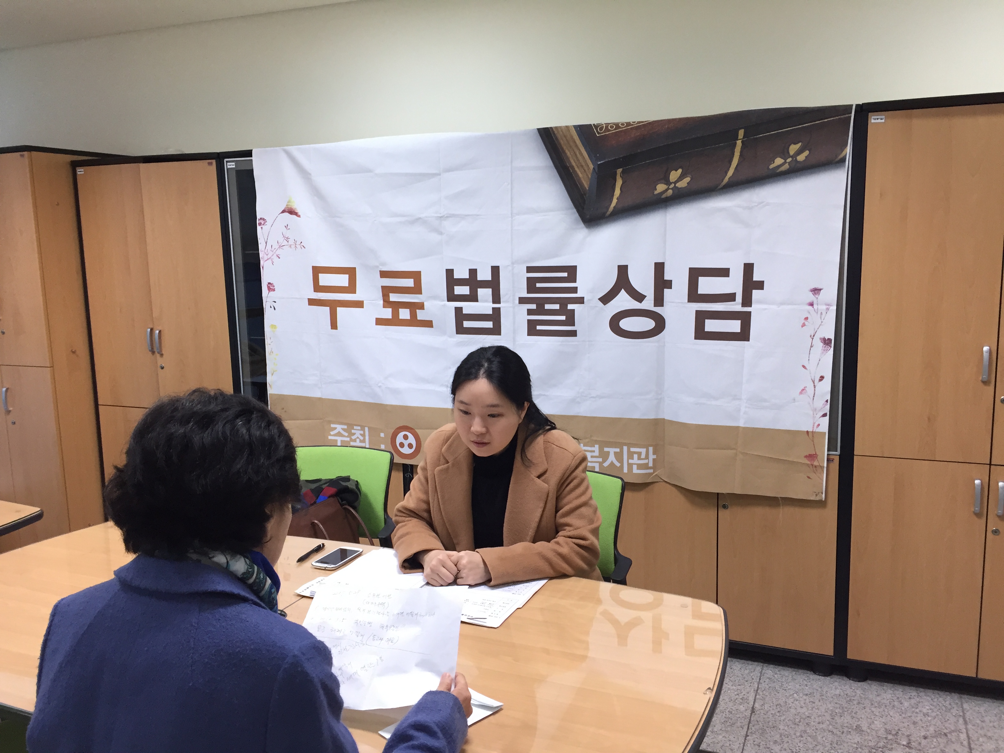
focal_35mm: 29
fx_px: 841
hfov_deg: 61.7
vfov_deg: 48.2
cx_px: 502
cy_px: 376
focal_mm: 4.15
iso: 40
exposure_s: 1/30
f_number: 2.2
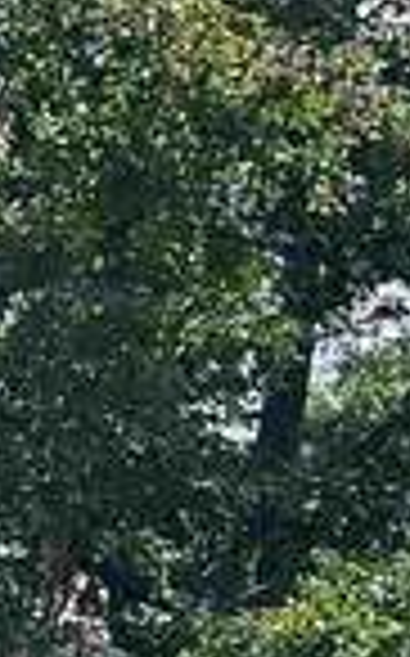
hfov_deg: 5.4
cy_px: 900
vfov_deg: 9.2
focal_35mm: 223
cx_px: -978
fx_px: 3995
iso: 80
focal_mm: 6.86
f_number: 1.78
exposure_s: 1/2410
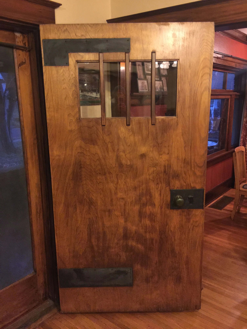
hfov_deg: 48.2
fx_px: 276
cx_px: 124
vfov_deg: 61.7
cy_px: 164
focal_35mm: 29
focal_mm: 4.15
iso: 100
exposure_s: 1/4
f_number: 2.2
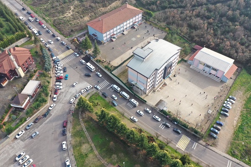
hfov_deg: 65.5
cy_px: 84
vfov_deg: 46.4
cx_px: 126
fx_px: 195
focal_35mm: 28
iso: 100
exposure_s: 1/160
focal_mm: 10.26
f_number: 4.5
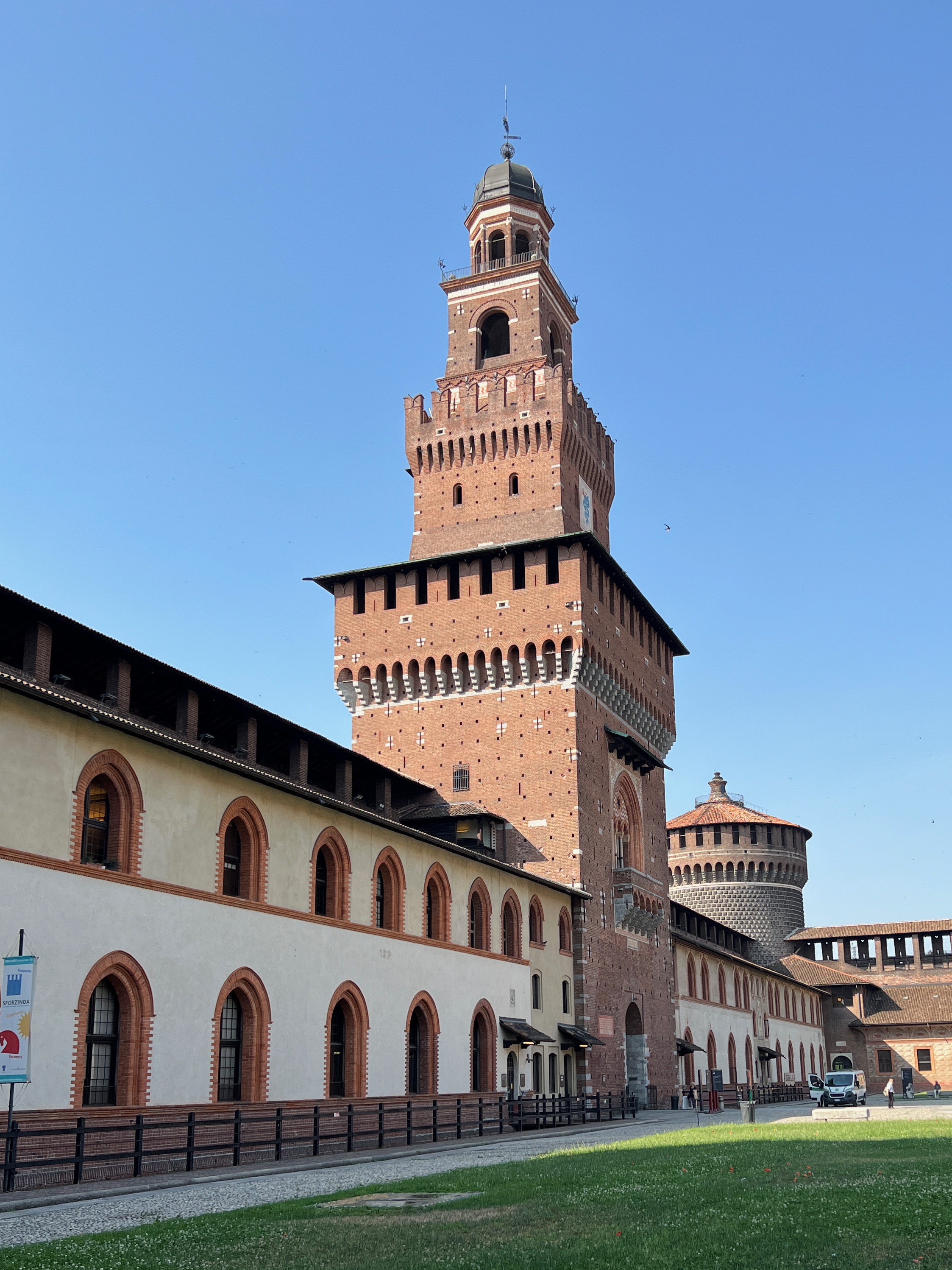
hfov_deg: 40.5
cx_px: 579
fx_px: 1284
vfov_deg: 52.1
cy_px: 786
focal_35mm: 35
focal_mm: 5.7
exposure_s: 1/2915
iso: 50
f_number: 1.5
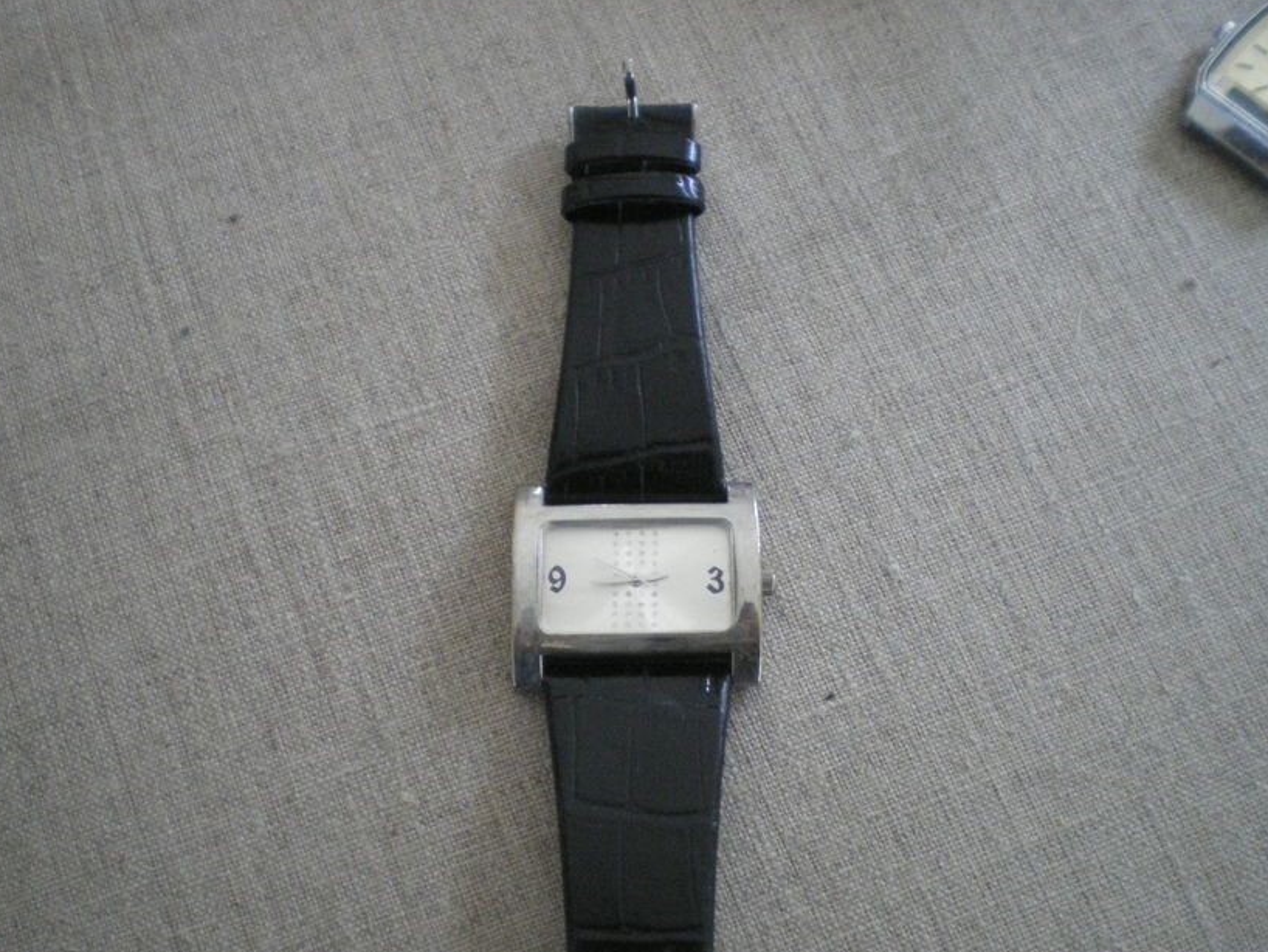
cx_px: 657
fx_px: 1612
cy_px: 564
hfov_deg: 42.9
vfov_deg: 32.8
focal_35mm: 44
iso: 500
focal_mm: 6.3
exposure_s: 1/50
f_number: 3.1
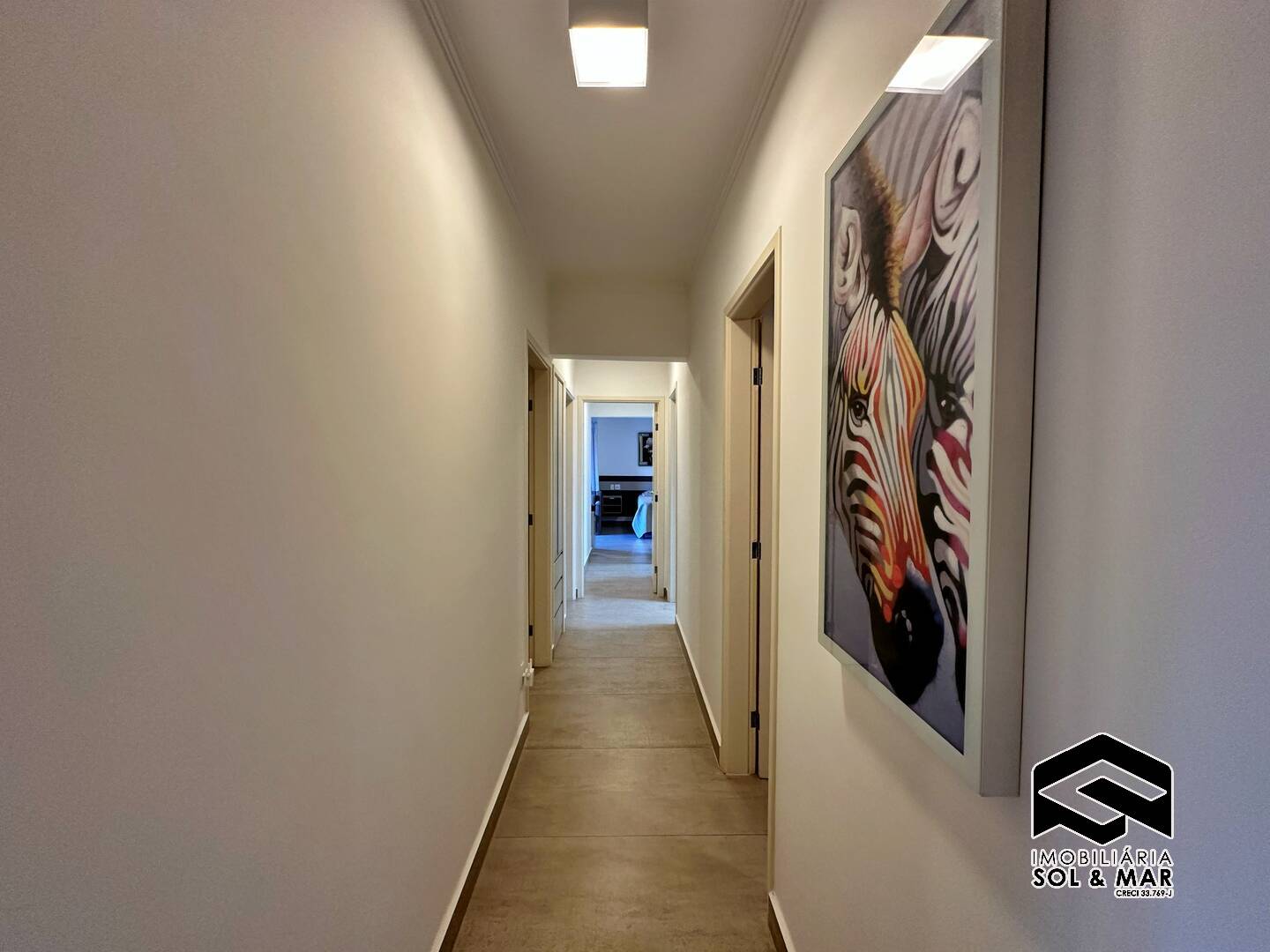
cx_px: 635
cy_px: 476
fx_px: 514
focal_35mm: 14
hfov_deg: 102.1
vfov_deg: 85.7
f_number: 2.2
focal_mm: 2.22
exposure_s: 1/120
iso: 250
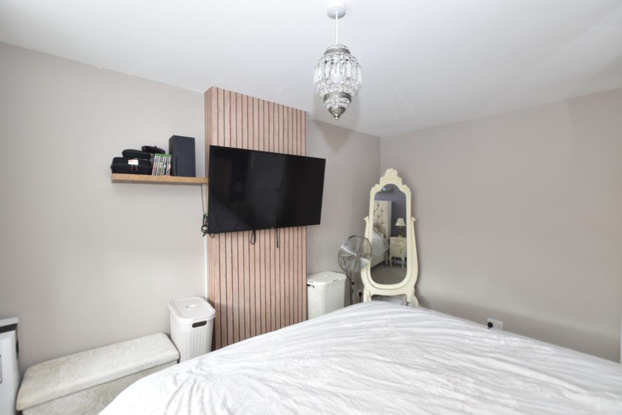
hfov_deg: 100.4
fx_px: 259
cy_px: 208
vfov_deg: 77.3
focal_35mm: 15
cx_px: 311
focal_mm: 10
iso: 100
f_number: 6.3
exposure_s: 1/2.5
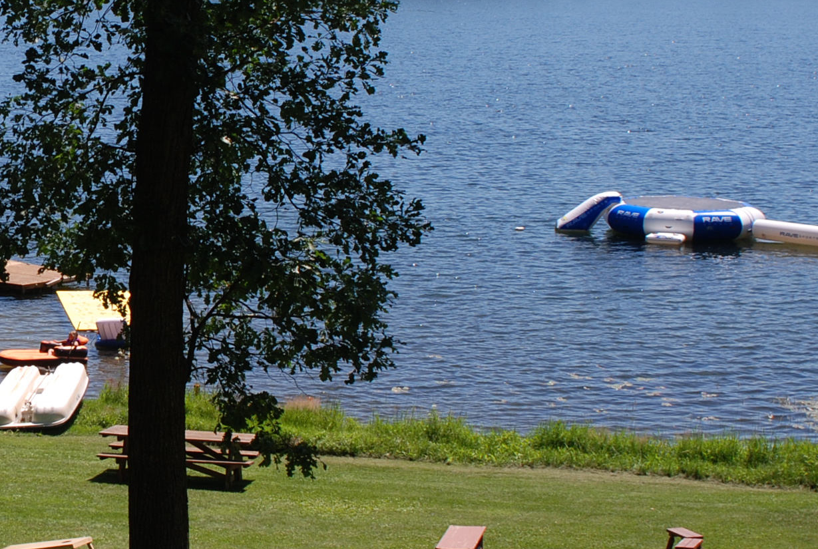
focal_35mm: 99
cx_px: -48
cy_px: 47
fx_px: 2254
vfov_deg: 13.8
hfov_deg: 19.8
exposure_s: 1/200
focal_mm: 28
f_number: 7.1
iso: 100
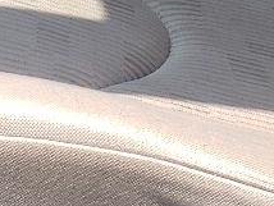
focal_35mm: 194
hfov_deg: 10.0
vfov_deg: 7.2
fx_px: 1537
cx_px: -44
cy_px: -287
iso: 50
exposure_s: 1/1000
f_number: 1.5
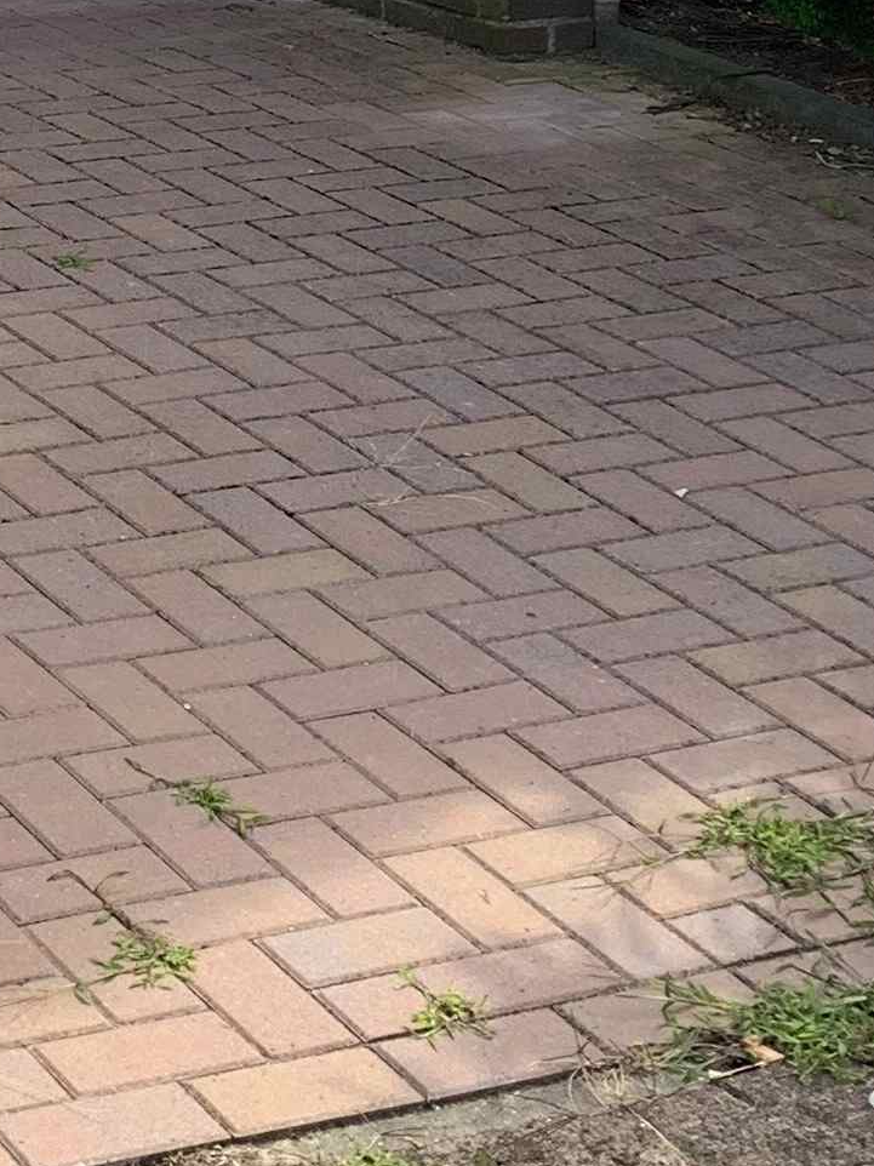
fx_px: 3671
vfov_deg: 17.0
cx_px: -553
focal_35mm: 109
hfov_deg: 12.7
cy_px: -361
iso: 25
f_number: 1.8
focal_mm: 4.25
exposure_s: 1/330
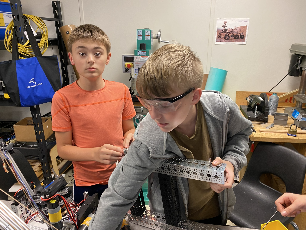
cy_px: 115
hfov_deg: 67.3
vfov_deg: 53.1
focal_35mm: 26
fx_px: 230
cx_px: 153
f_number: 1.8
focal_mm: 4.25
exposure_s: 1/60
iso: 125
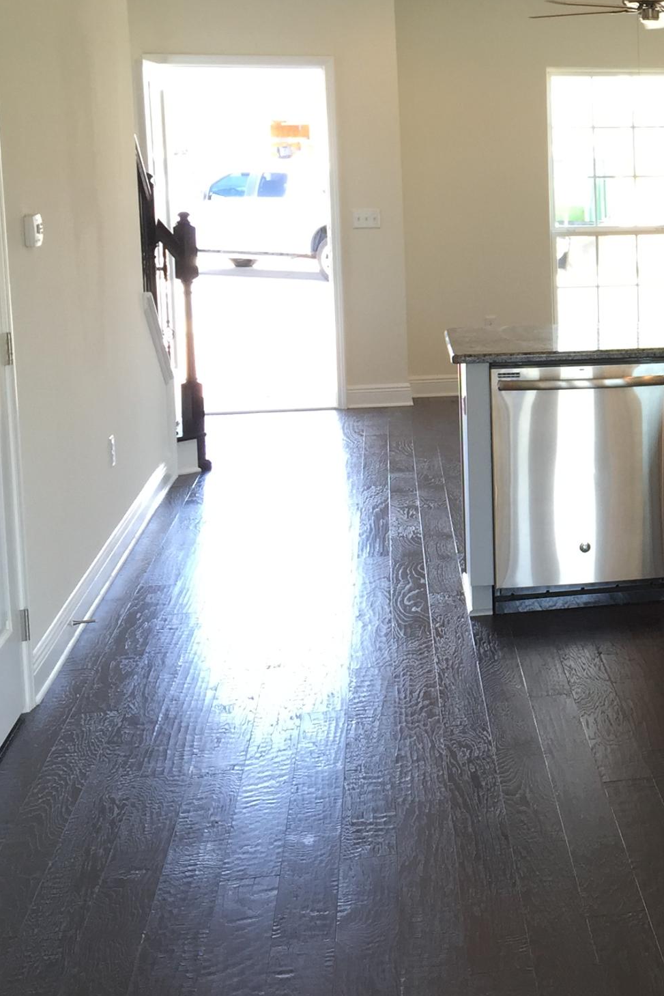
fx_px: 1715
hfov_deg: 20.2
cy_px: 336
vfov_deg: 32.1
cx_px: 847
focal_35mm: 62
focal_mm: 4.15
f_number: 2.2
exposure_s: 1/50
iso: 40
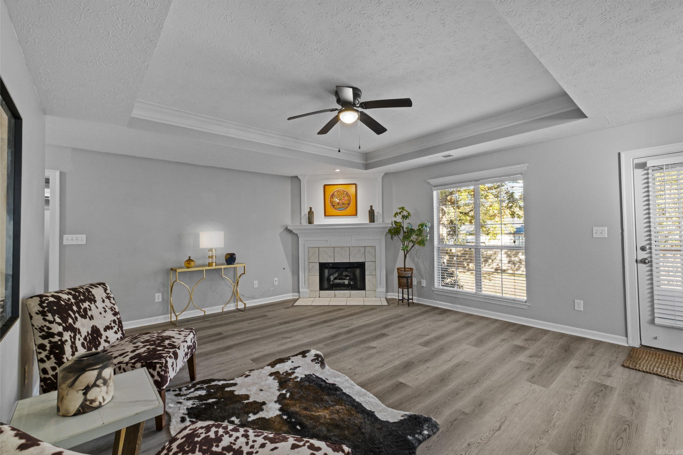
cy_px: 228
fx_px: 285
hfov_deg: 100.4
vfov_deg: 77.3
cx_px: 342
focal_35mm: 15
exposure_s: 1/1.67
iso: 400
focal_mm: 10
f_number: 8
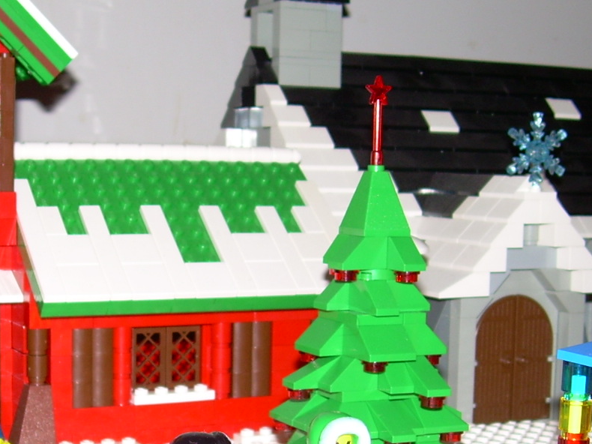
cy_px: 294
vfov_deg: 19.1
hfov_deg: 25.3
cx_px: 221
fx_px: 1316
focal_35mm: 77
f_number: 2.8
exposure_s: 1/60
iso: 50
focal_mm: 6.3
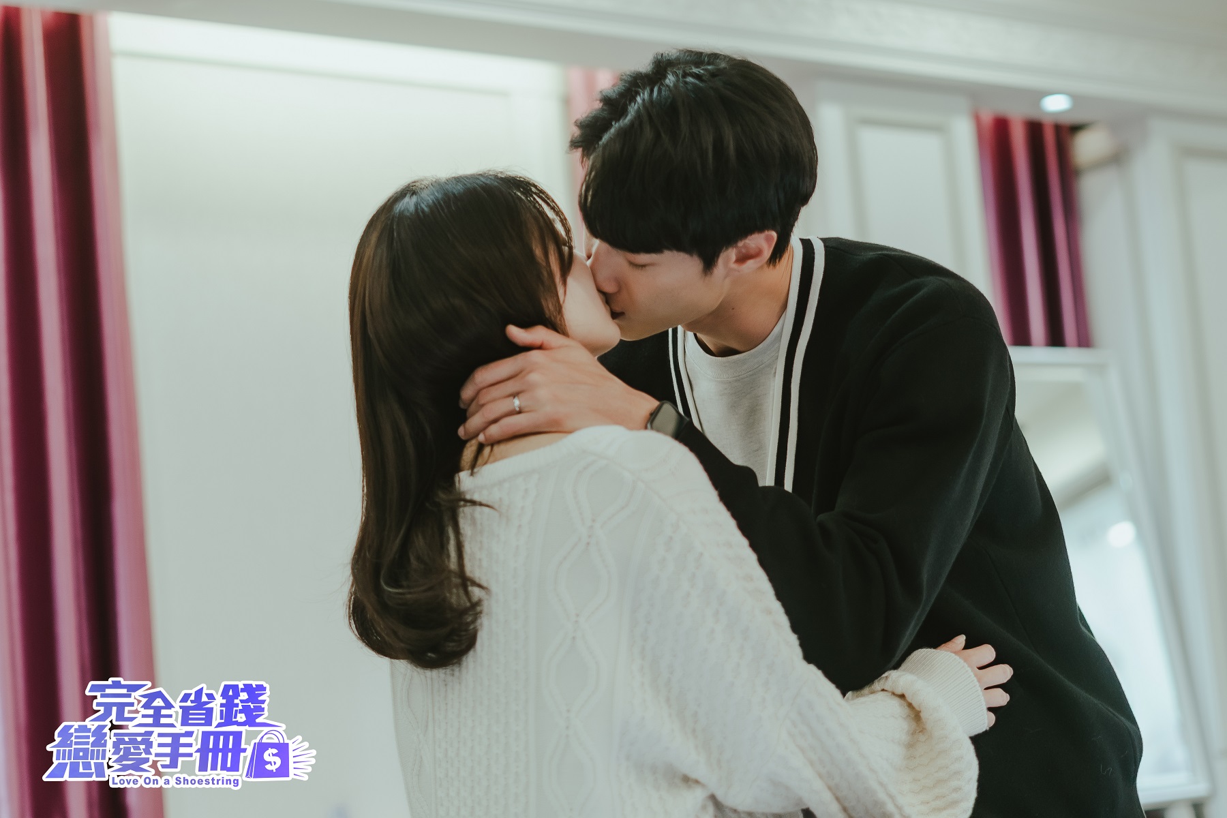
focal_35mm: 75
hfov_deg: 27.0
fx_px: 2556
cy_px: 409
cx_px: 614
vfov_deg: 18.2
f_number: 1.8
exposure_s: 1/160
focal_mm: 50
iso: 160
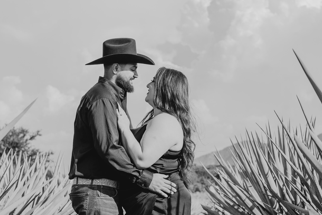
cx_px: 155
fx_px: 814
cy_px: 176
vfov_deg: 14.9
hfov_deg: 22.4
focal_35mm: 91
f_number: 2.8
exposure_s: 1/2500
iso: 200
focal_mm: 35
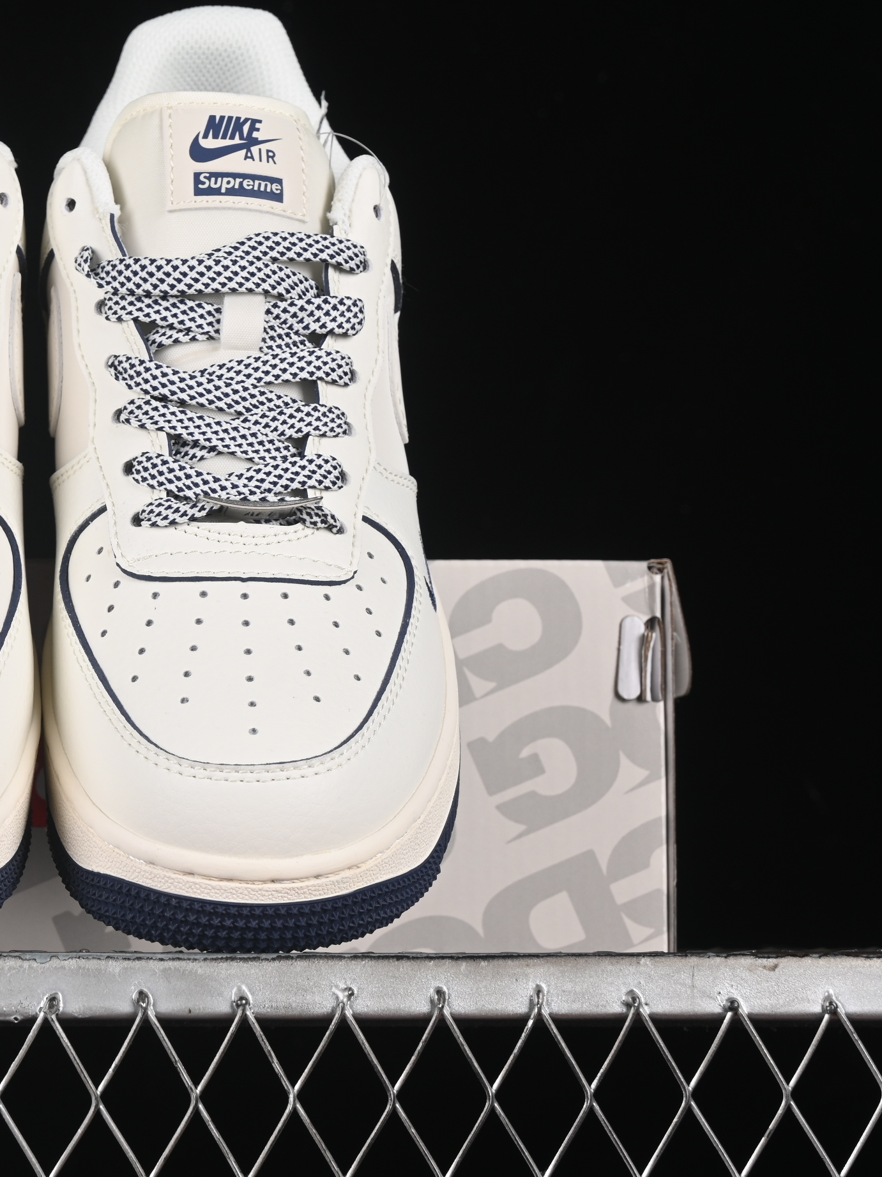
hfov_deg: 13.4
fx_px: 3704
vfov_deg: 18.0
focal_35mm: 109
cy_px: 585
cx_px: 28
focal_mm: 50
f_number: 8
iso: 160
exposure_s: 1/80
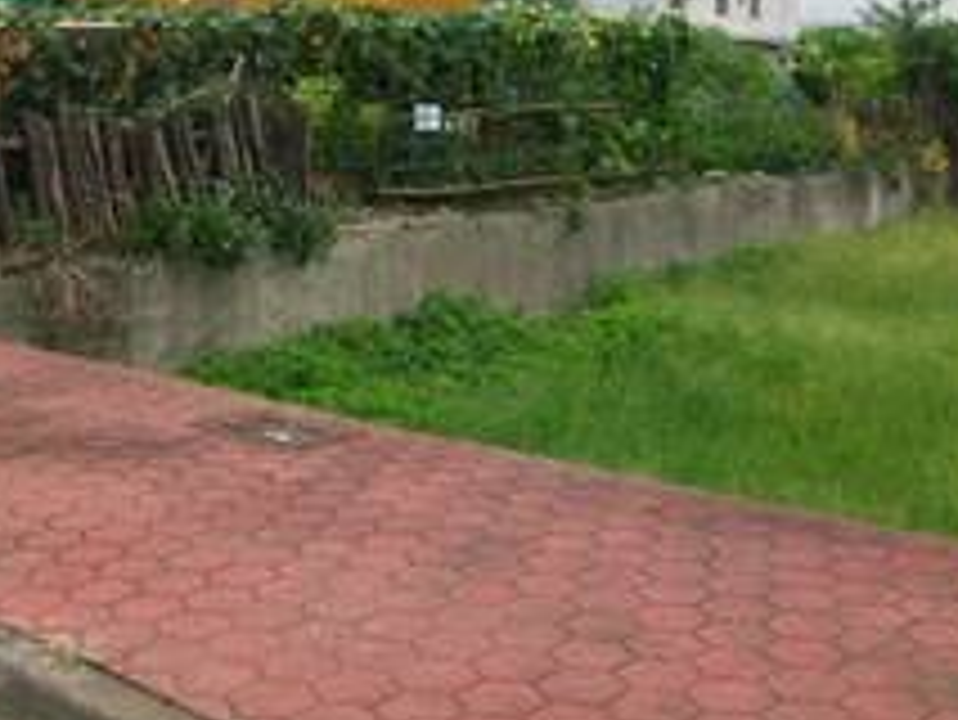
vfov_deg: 26.8
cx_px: 391
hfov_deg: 35.4
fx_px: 1495
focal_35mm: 54
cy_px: 202
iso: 64
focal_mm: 5.7
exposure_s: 1/640
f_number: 2.8
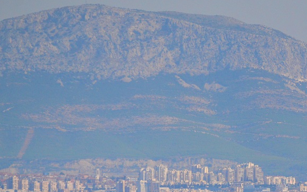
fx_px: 5931
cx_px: 222
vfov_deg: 1.9
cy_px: 142
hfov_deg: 3.0
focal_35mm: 709
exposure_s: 1/8000
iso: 1600
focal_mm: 270
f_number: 5.6
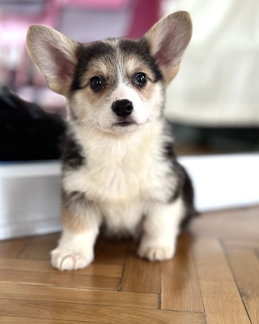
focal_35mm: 51
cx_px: 128
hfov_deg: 29.7
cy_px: 149
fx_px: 489
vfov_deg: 36.6
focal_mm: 6.86
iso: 160
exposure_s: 1/60
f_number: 1.78
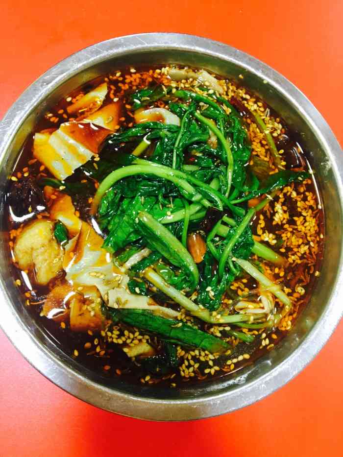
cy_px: 228
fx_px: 383
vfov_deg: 61.7
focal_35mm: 29
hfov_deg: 48.2
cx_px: 172
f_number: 2.2
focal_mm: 4.15
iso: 160
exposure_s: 1/33
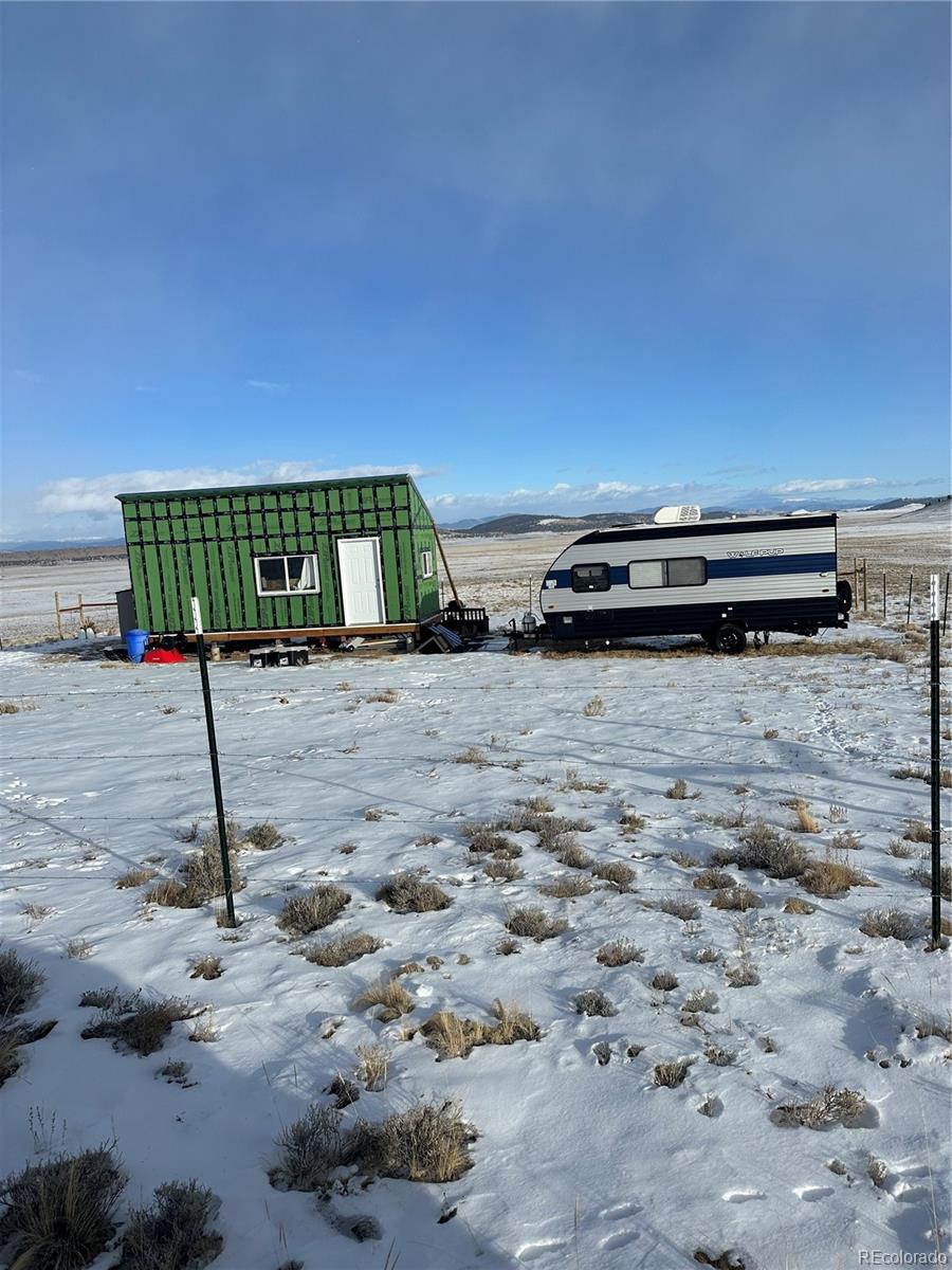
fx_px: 880
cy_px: 635
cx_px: 476
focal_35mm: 24
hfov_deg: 56.8
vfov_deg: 71.6
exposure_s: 1/8197
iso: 80
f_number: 1.78
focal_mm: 6.86
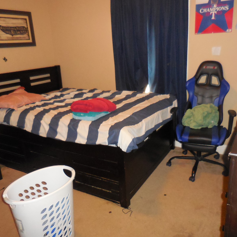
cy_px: 117
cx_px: 121
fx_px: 232
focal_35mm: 30
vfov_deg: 54.0
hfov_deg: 54.0
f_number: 3.3
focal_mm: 4.5
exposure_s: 1/25
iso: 640
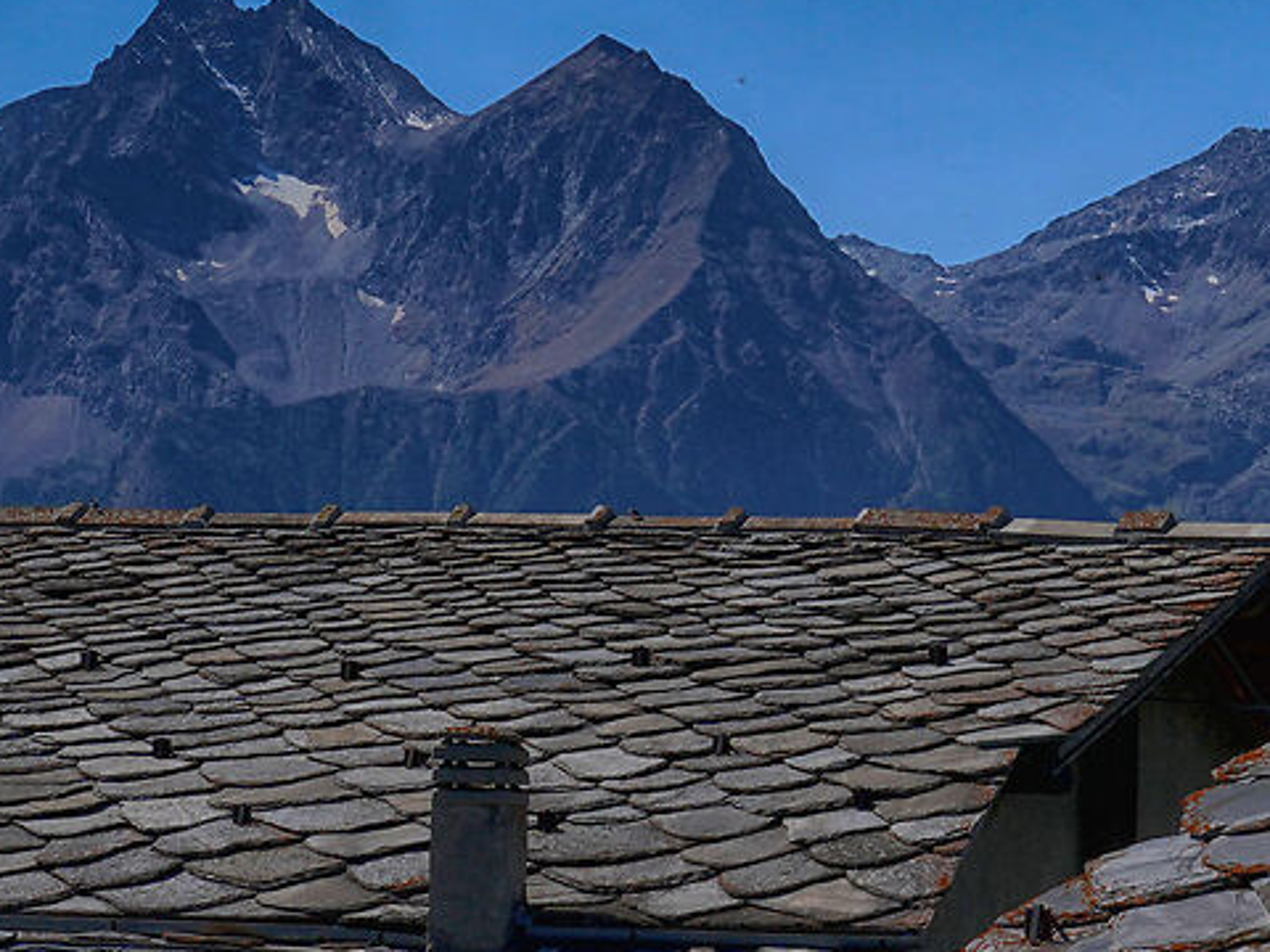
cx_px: 997
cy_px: 598
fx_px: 7228
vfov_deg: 7.5
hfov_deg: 10.0
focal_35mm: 197
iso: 200
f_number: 9
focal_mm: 41
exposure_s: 1/1250
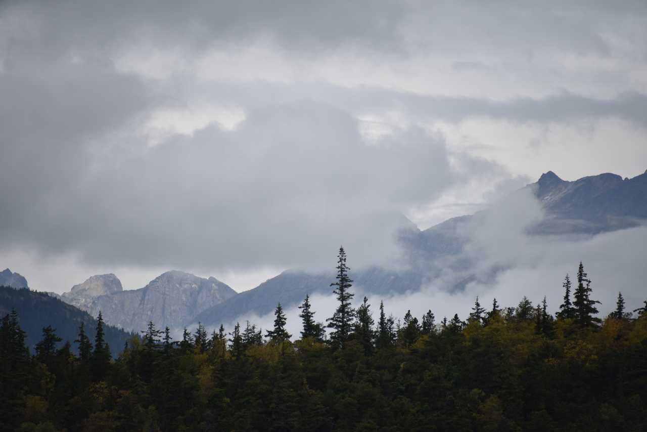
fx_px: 5393
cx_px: 324
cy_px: 216
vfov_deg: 4.6
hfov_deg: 6.9
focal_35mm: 300
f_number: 5.6
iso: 200
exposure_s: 1/640
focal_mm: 300
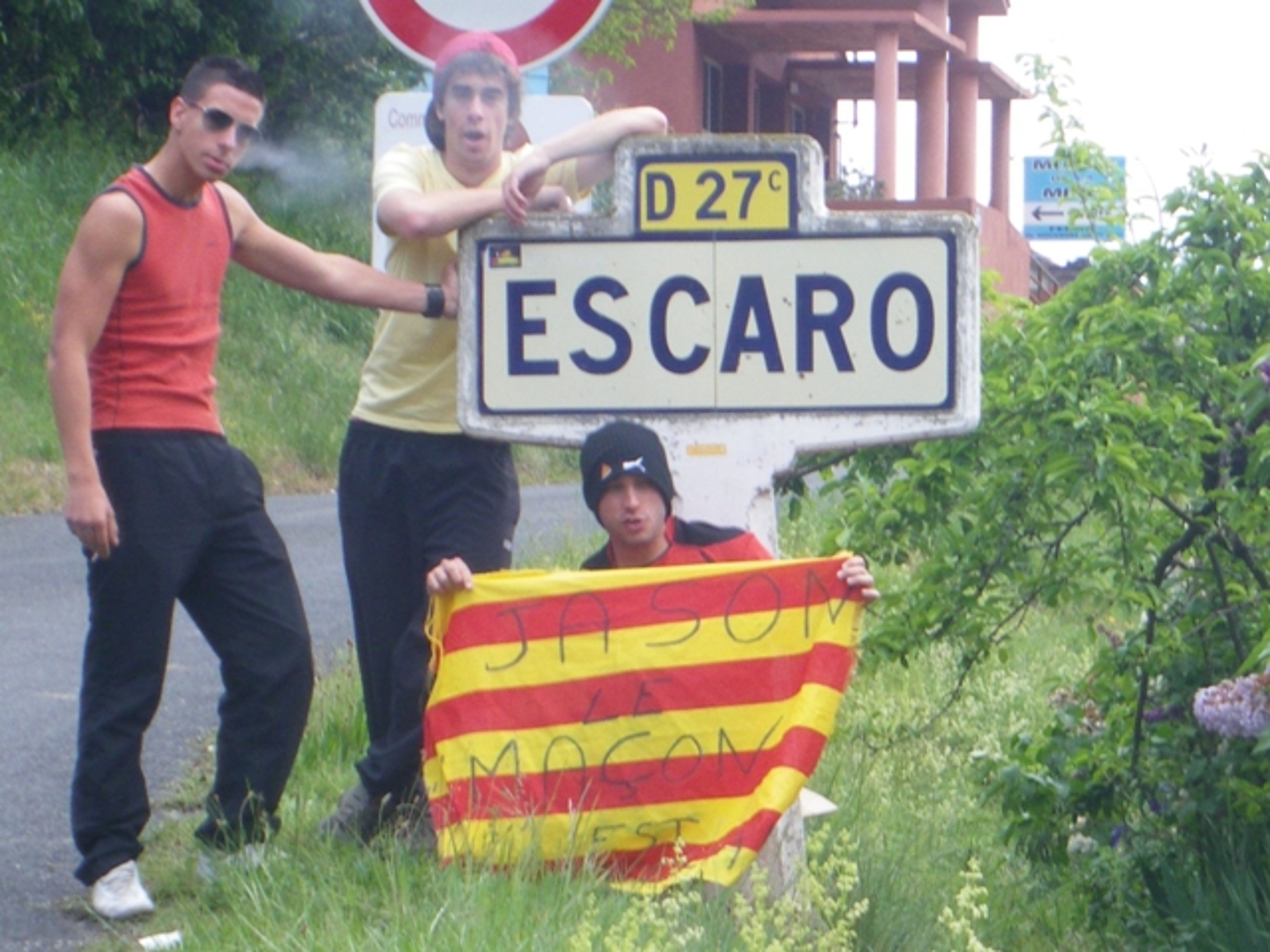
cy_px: 476
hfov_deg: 24.4
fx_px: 2935
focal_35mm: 80
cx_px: 635
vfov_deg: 18.4
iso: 64
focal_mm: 14.1
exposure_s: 1/80
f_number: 4.8
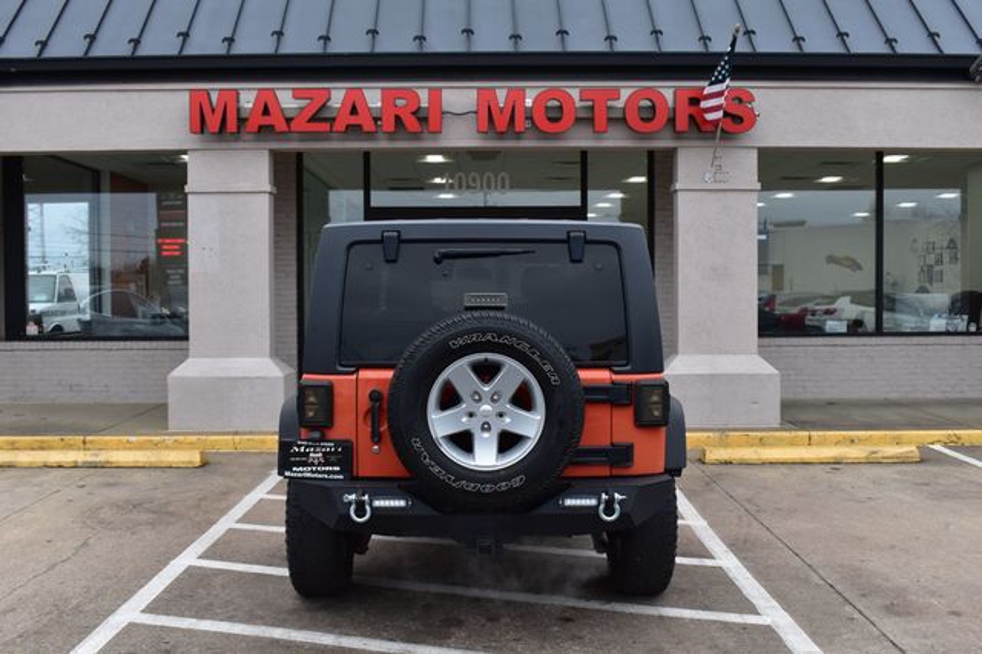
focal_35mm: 38
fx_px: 1022
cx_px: 491
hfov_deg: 51.3
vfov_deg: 35.5
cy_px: 327
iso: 400
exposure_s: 1/100
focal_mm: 25
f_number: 9
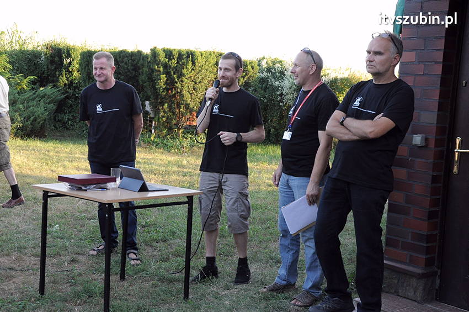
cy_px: 156
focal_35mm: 57
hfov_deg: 35.1
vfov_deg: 23.7
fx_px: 742
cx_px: 234
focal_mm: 38
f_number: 6.3
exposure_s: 1/160
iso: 800
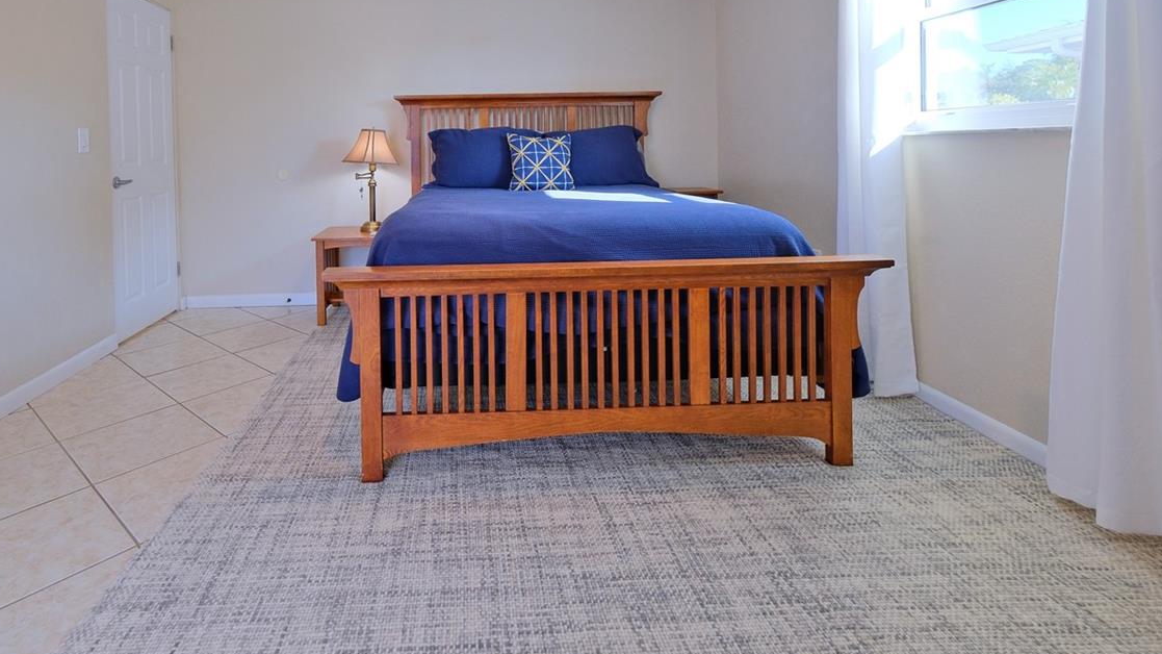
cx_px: 466
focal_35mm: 18
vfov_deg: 57.7
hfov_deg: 91.5
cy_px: 158
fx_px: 555
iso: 640
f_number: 4
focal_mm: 8
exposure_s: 1/80
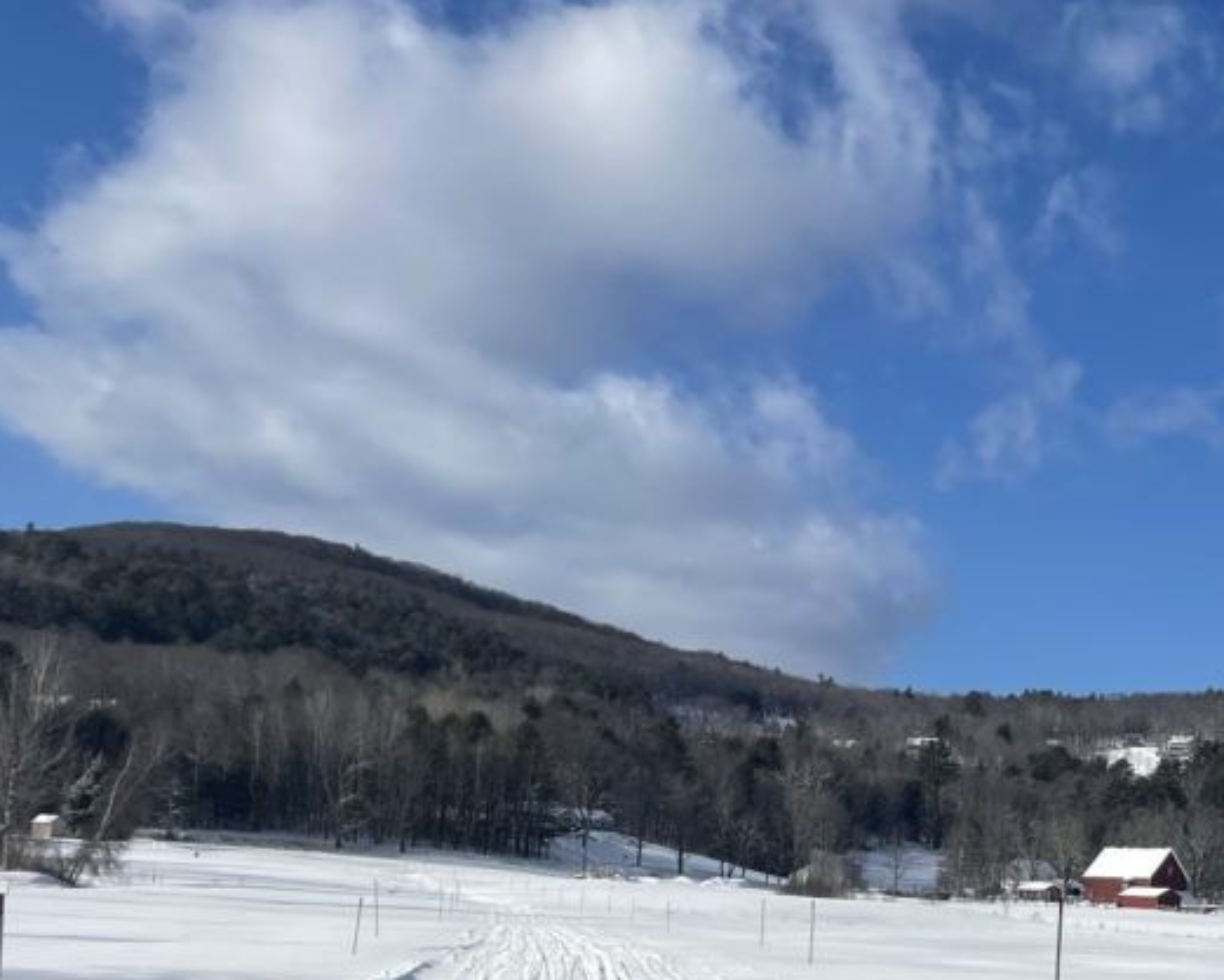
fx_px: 2065
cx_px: 1226
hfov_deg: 30.6
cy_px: 724
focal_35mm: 57
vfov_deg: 26.4
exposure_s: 1/7299
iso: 32
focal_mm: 4.2
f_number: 1.6
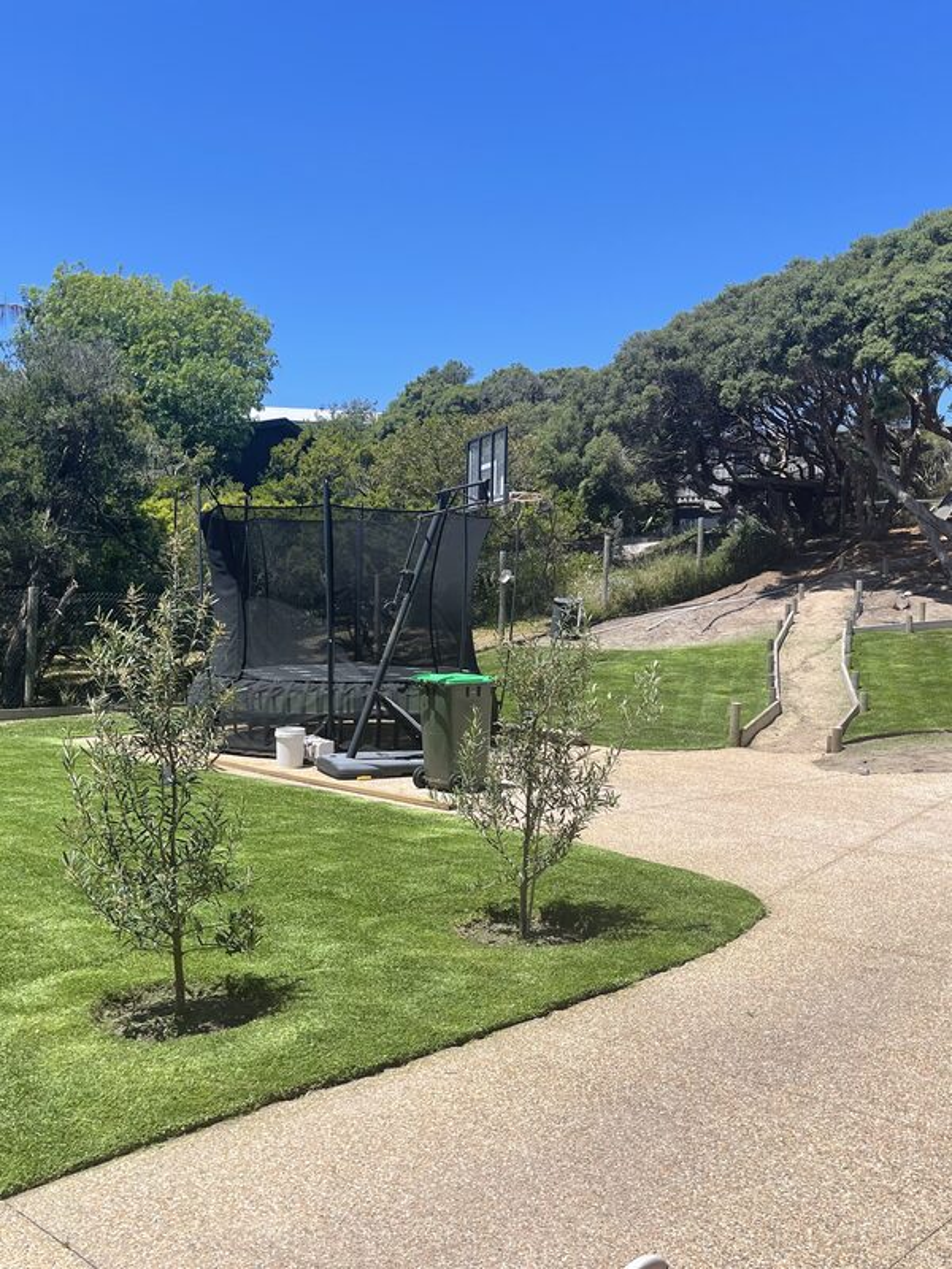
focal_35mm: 26
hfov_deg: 53.1
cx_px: 476
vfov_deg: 67.3
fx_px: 953
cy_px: 634
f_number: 1.6
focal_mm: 5.1
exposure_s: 1/2924
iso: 32
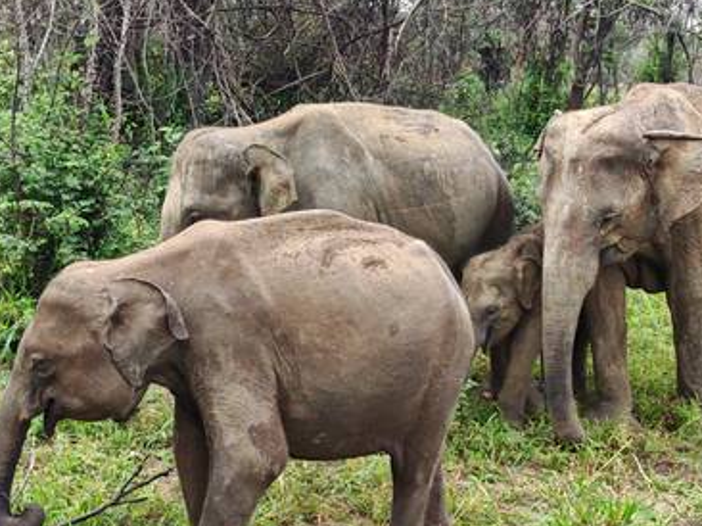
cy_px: 275
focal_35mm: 63
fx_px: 1277
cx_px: 409
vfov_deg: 23.3
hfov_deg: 30.7
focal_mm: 6.83
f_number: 2
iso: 800
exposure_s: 1/5000
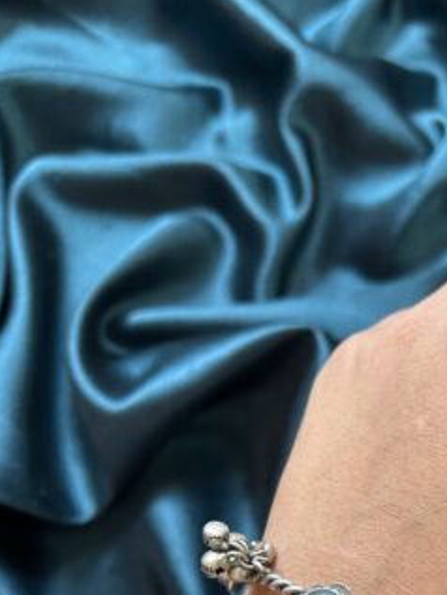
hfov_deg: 29.7
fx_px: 809
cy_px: 530
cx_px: 396
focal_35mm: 47
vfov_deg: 37.9
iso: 100
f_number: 1.5
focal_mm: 5.7
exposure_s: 1/50
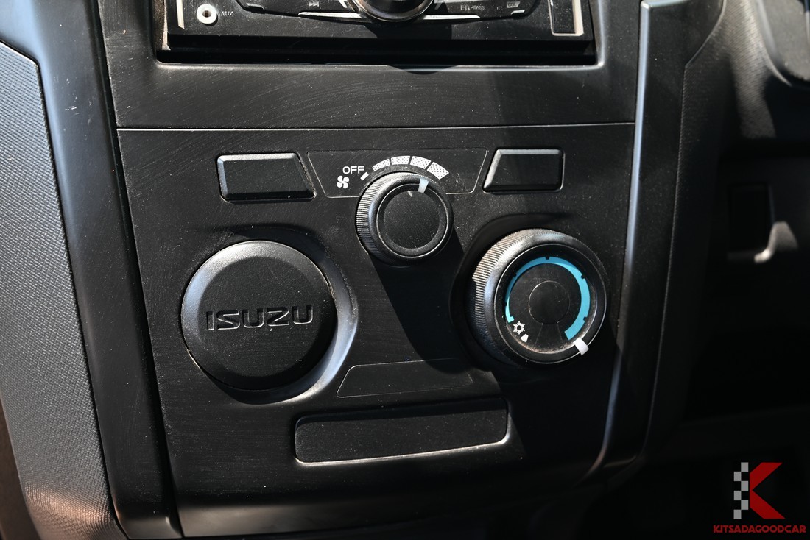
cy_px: 270
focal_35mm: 37
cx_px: 405
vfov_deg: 36.0
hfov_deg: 51.9
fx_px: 833
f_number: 6.7
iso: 200
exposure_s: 1/30
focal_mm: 37
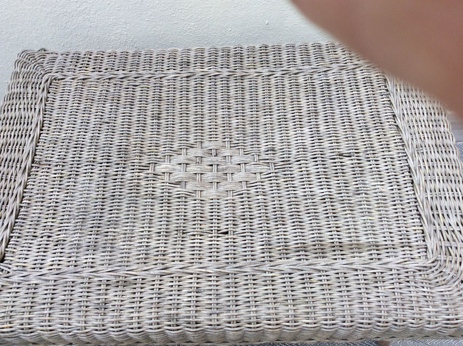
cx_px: 232
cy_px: 173
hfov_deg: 56.9
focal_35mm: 32
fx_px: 427
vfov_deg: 44.1
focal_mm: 3.3
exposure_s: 1/150
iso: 32
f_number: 2.4
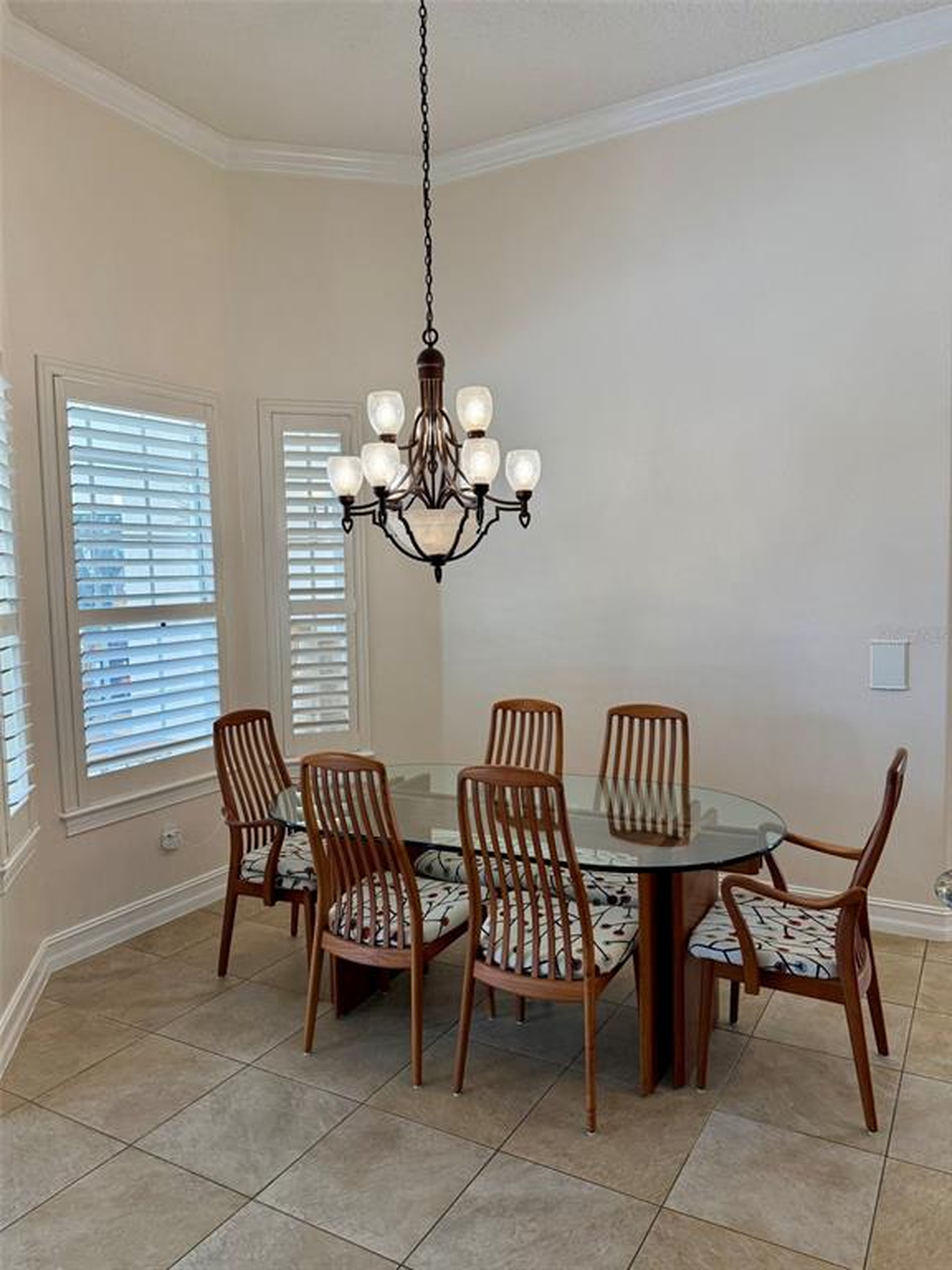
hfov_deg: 56.8
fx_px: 880
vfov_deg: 71.6
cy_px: 635
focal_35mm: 24
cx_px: 476
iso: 160
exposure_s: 1/235
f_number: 1.78
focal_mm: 6.76
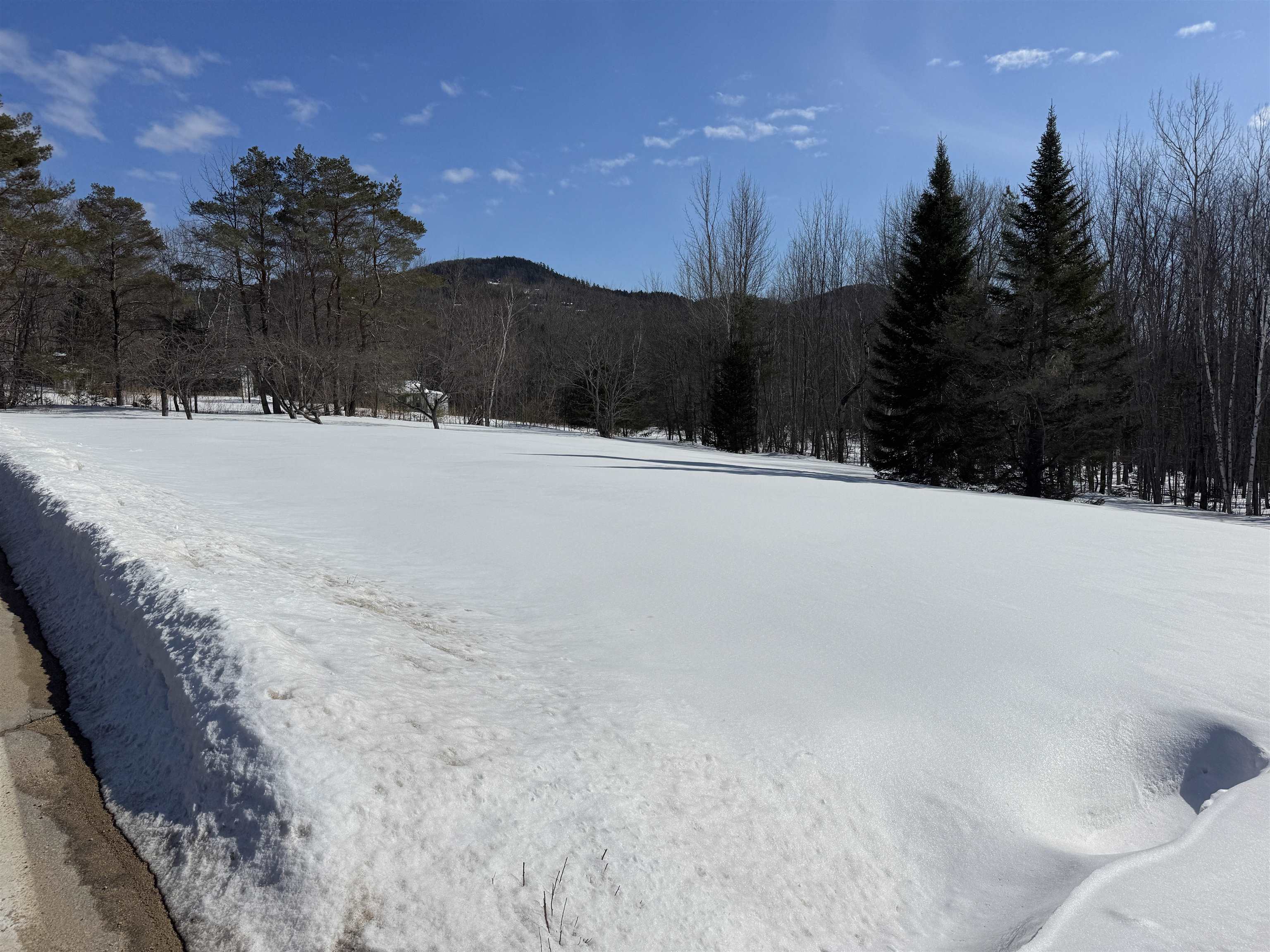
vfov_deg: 56.8
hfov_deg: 71.6
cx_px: 635
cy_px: 476
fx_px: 881
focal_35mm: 24
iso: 64
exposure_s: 1/28571
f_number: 1.78
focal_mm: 6.76
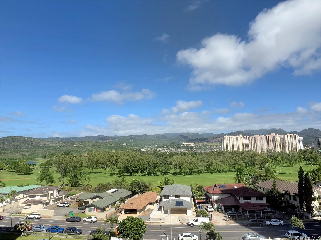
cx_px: 160
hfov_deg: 71.6
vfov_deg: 56.8
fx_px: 223
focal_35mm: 24
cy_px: 120
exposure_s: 1/5714
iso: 80
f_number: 1.78
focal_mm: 6.76
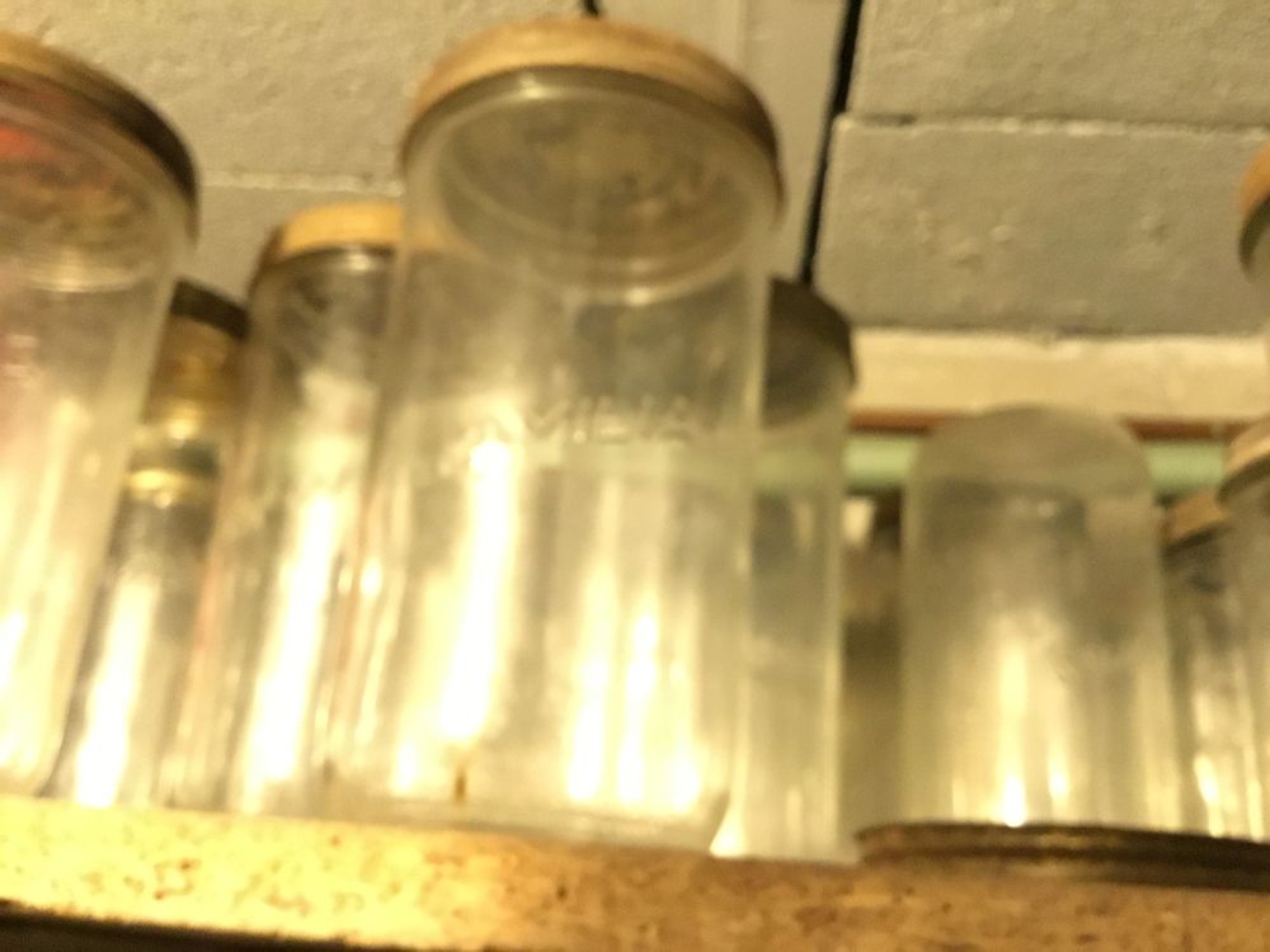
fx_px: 1137
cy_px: 476
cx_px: 635
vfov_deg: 45.4
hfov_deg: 58.4
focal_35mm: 31
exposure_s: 1/17
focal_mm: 3.3
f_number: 2.4
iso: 800
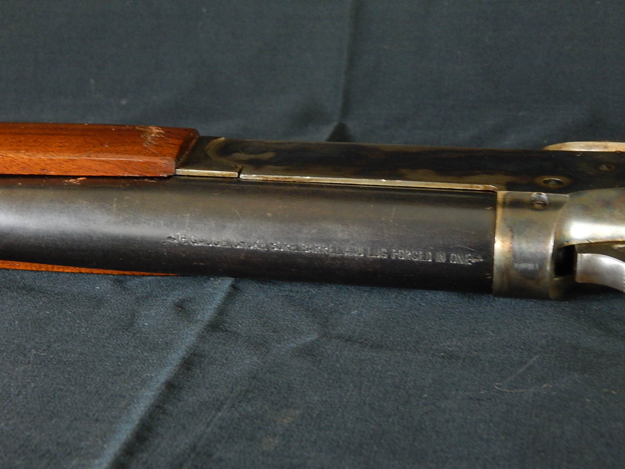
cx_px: 312
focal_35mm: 69
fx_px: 1246
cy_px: 234
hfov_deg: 28.2
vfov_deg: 21.3
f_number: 4.1
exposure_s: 1/10
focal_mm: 12.3
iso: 400
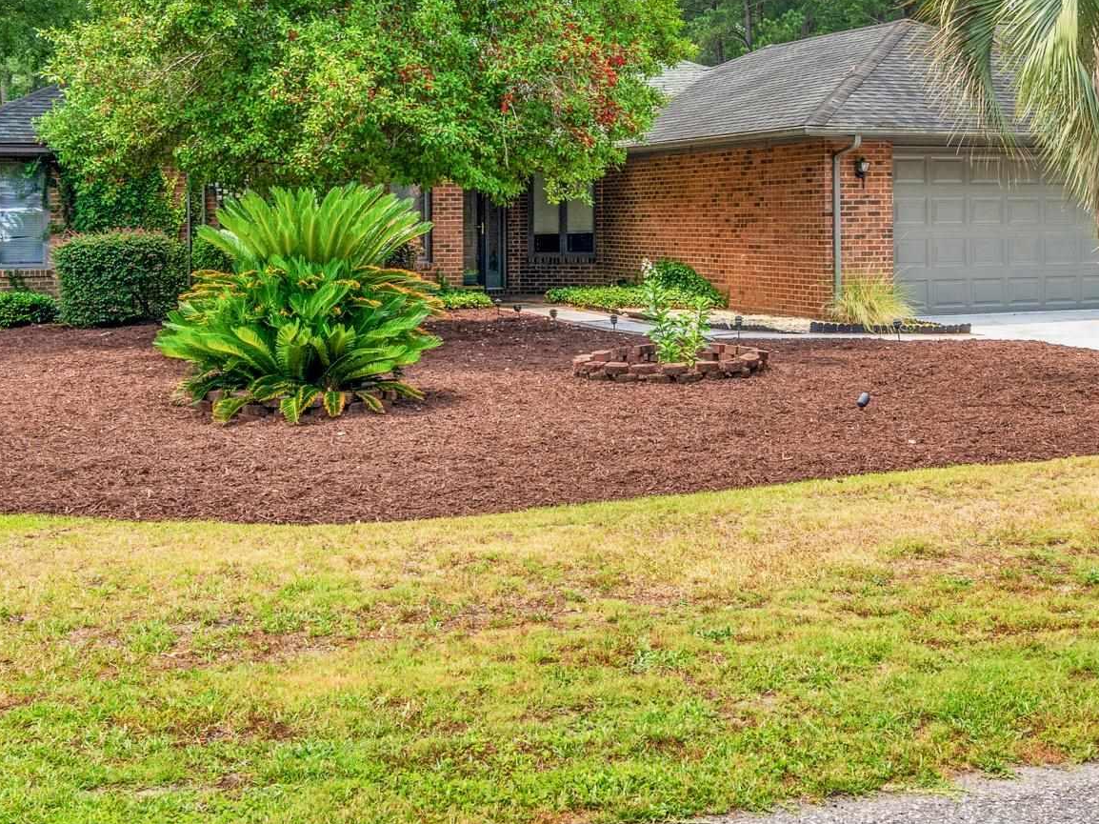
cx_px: 621
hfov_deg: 38.1
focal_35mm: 50
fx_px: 1587
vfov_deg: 28.6
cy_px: 195
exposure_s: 1/320
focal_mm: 24
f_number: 8
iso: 160
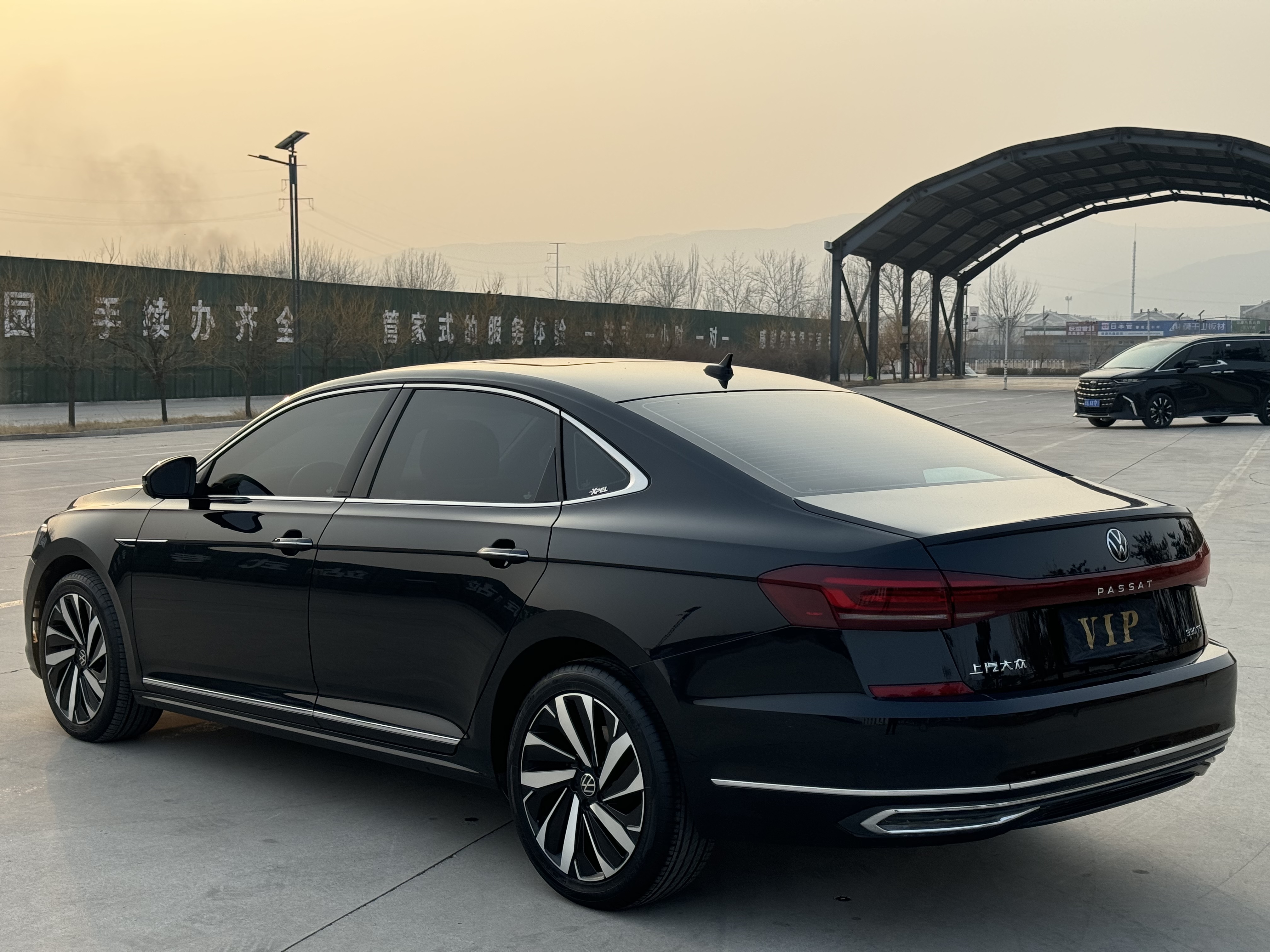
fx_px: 1761
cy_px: 476
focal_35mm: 48
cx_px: 635
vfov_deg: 30.3
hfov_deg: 39.7
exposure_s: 1/2045
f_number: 1.78
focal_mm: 6.76
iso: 64
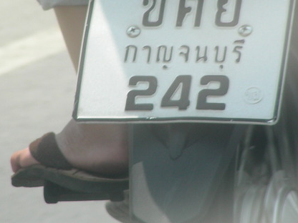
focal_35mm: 731
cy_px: 54
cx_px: 170
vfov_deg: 2.0
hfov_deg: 2.7
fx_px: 6293
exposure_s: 1/444
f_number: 4
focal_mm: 63.3
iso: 50
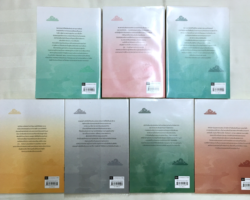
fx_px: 229
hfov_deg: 57.2
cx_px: 130
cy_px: 99
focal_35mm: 31
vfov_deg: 47.1
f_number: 2.2
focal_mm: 4.15
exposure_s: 1/33
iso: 100
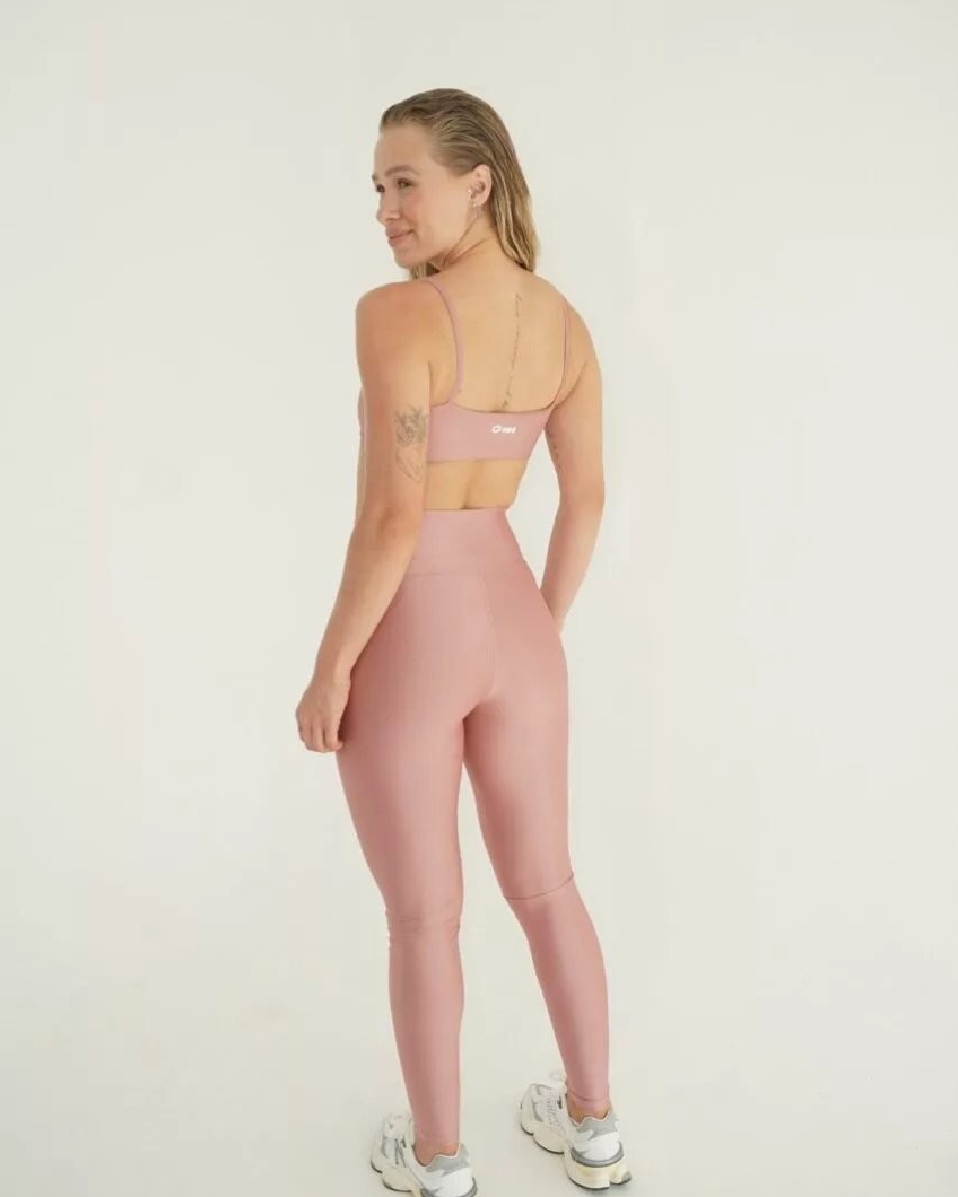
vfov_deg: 52.8
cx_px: 480
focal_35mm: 34
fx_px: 1205
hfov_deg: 43.4
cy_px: 562
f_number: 5.6
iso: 125
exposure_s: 1/160
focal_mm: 20
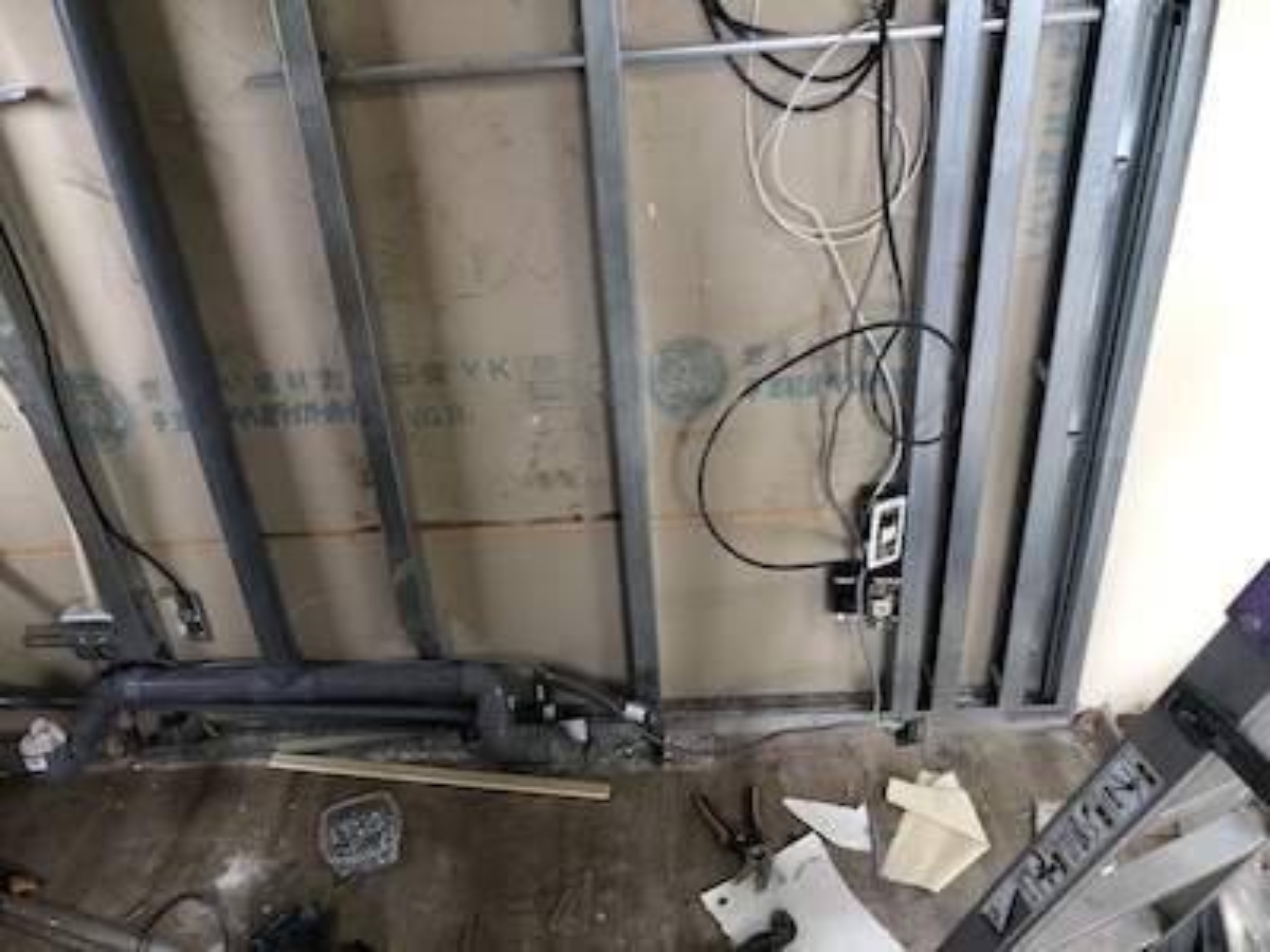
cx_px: 635
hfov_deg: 63.4
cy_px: 476
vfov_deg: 49.7
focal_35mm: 28
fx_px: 1027
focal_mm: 3.99
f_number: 1.8
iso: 32
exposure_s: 1/30
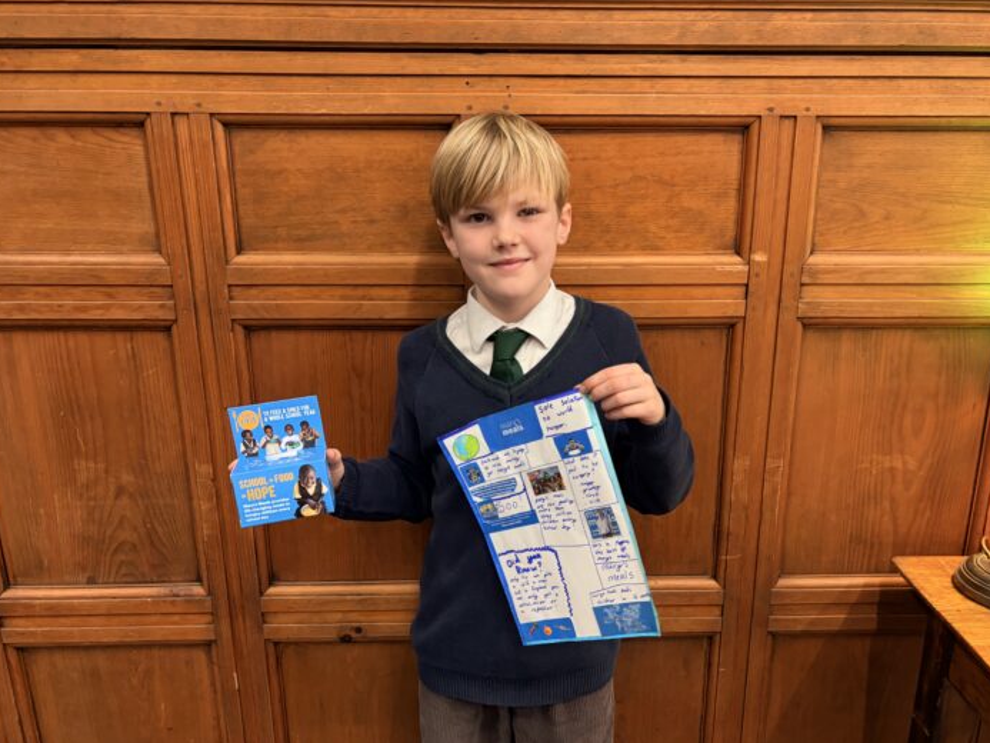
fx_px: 858
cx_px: 539
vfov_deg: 46.7
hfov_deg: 59.9
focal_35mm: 30
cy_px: 412
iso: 200
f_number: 1.6
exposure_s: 1/50
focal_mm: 5.96
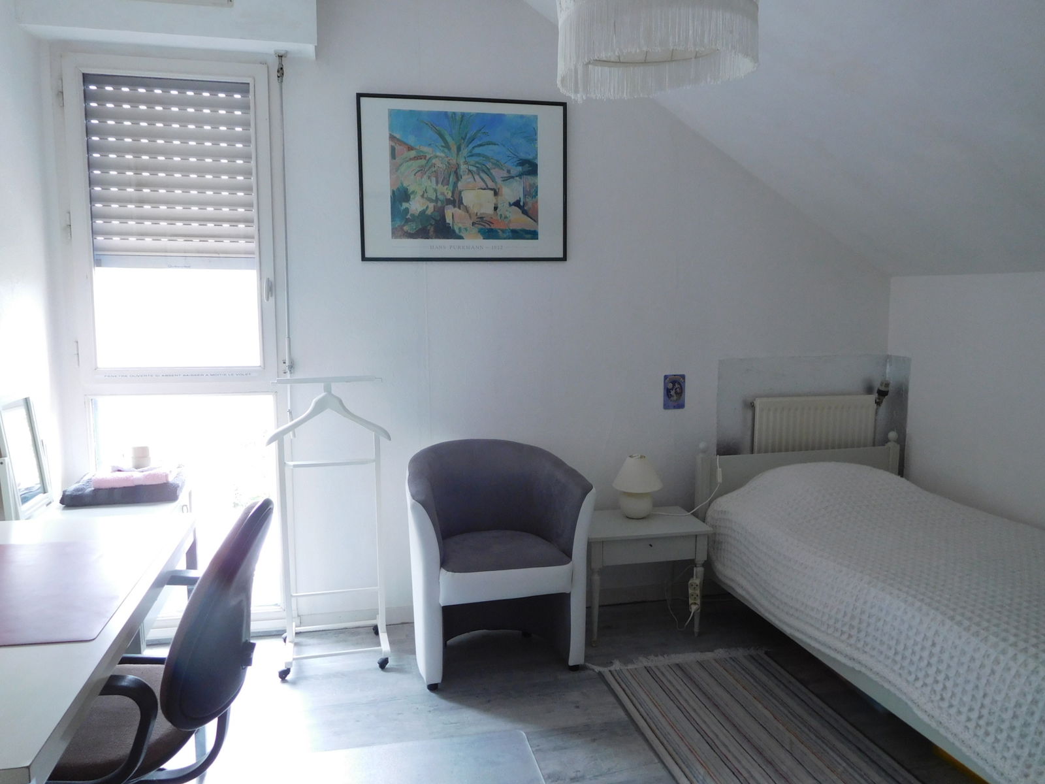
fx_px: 755
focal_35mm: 25
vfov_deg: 54.9
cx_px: 522
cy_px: 392
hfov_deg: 69.4
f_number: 3.4
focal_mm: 4.5
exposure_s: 1/30
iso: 200
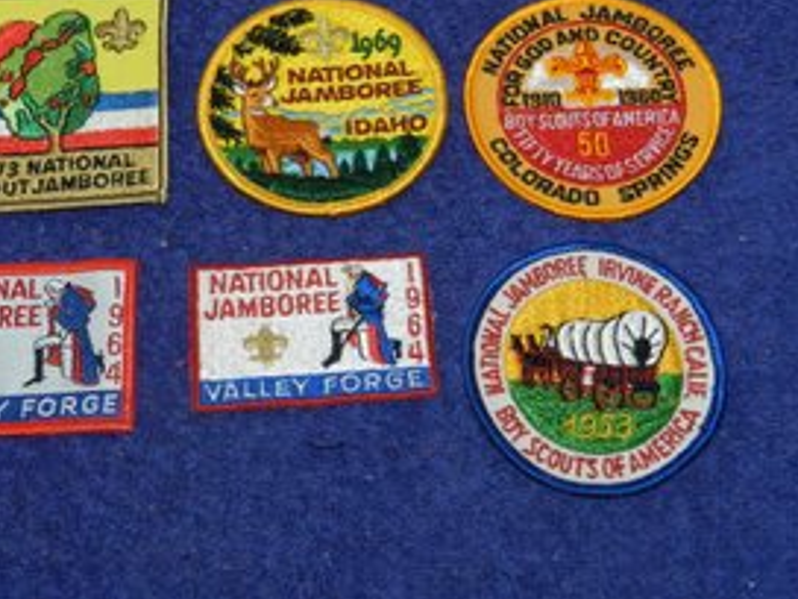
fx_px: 1337
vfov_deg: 25.2
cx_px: 374
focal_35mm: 58
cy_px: 225
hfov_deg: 33.2
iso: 200
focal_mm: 8.1
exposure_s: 1/30
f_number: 4.2
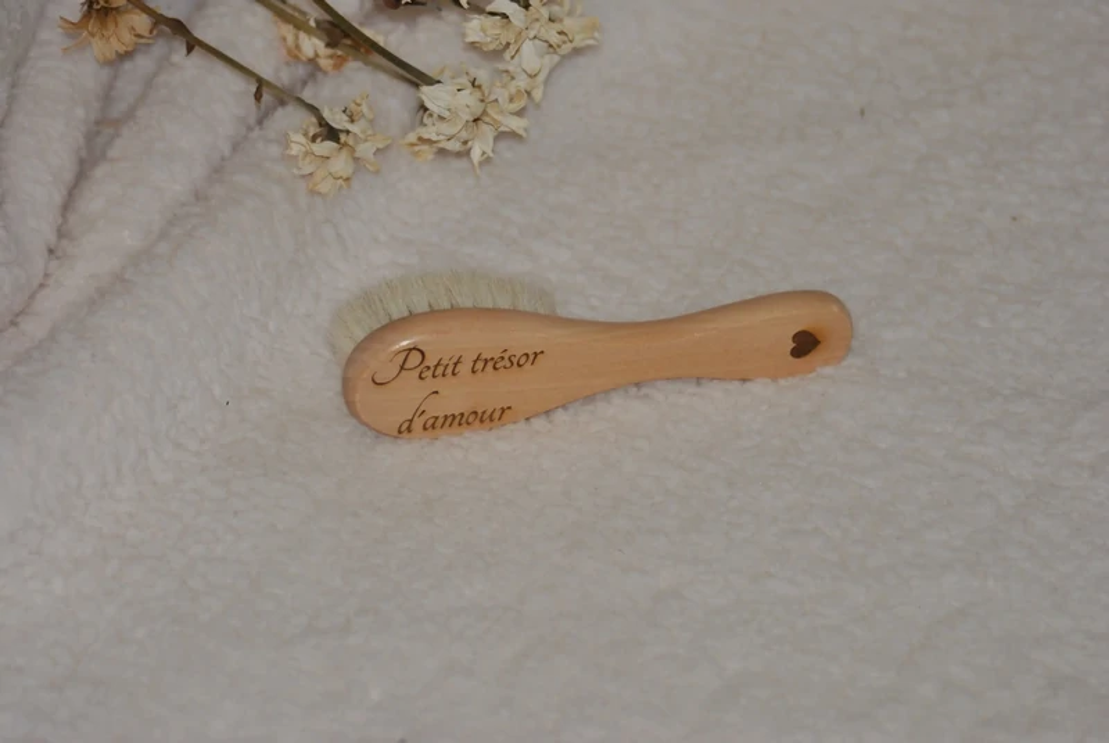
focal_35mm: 202
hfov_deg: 10.1
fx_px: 6247
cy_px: 372
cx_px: 554
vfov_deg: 6.8
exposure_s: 1/60
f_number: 4.8
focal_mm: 135
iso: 200
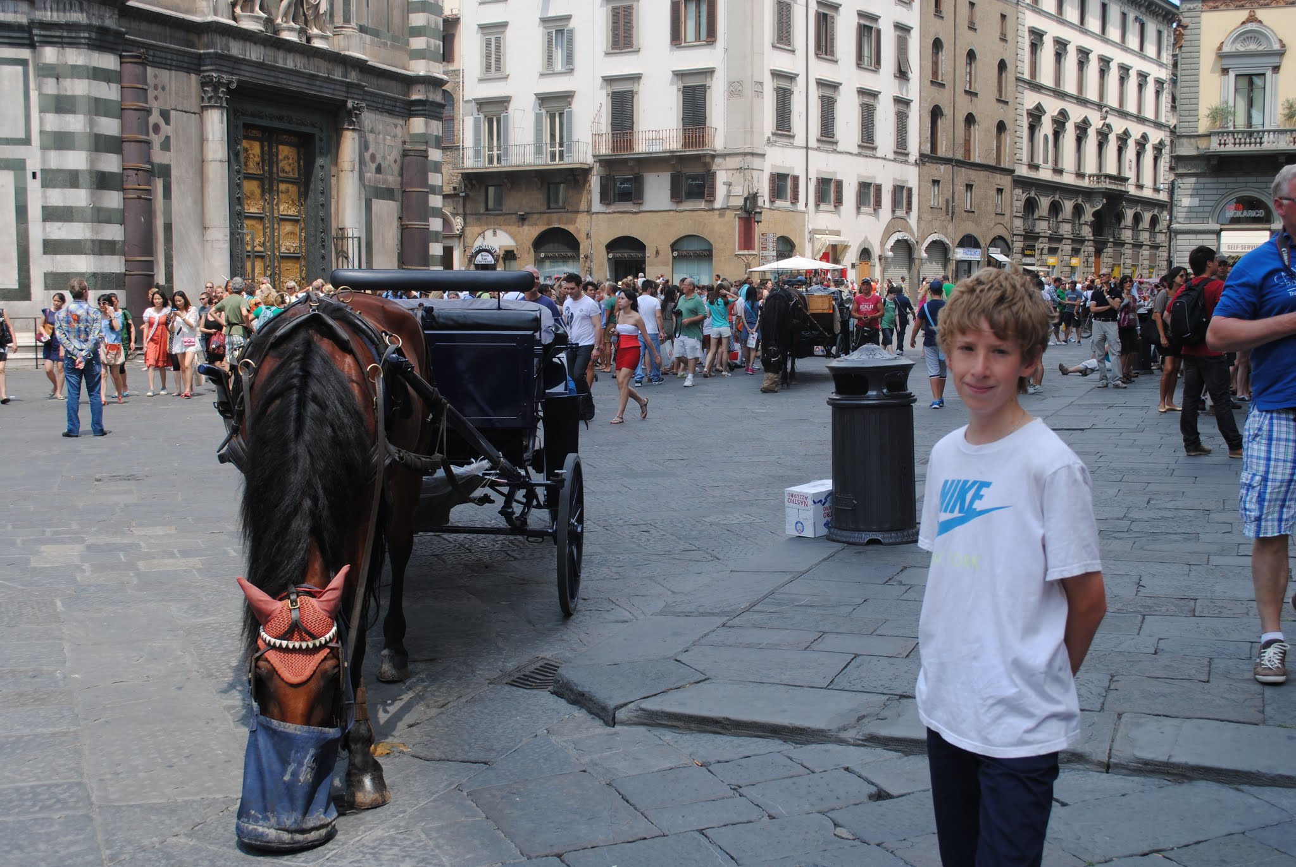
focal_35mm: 39
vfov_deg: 34.3
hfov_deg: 49.5
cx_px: 648
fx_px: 1406
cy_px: 434
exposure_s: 1/250
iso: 100
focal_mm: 26
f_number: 8
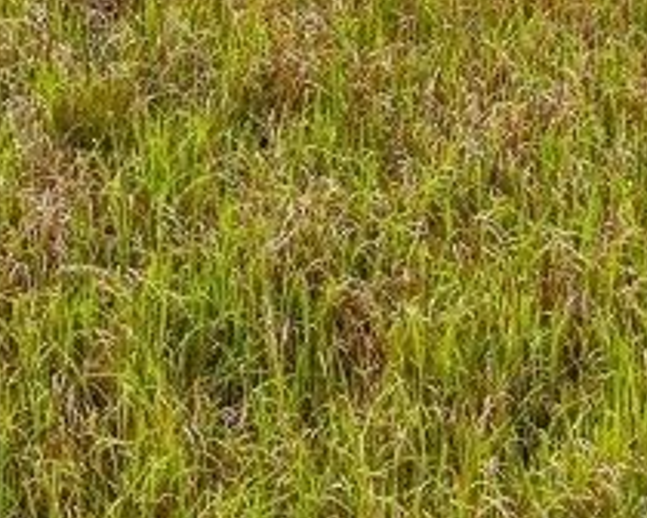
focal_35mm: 114
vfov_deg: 11.9
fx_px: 2183
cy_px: -561
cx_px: 394
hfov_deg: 16.8
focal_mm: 8.67
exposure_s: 1/2500
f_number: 1.8
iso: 190
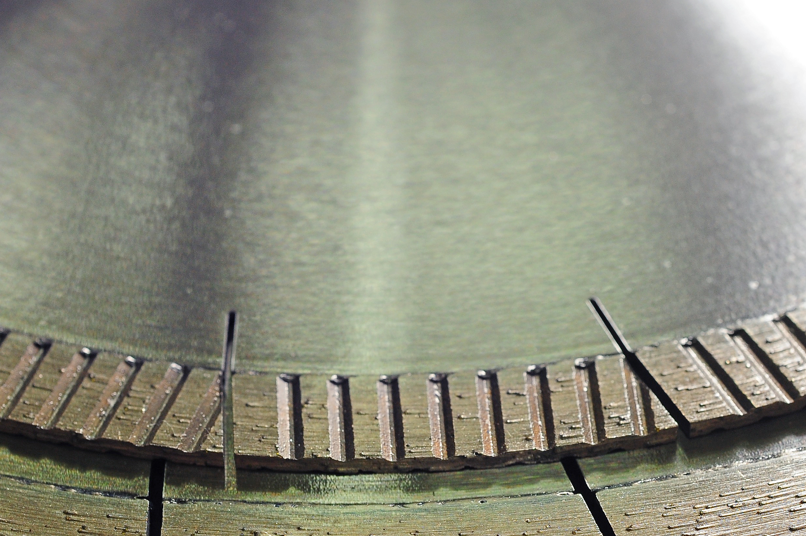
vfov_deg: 13.2
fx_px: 2305
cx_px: 438
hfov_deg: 19.8
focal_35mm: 103
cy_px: 407
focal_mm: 60
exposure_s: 1/100
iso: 1000
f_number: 8
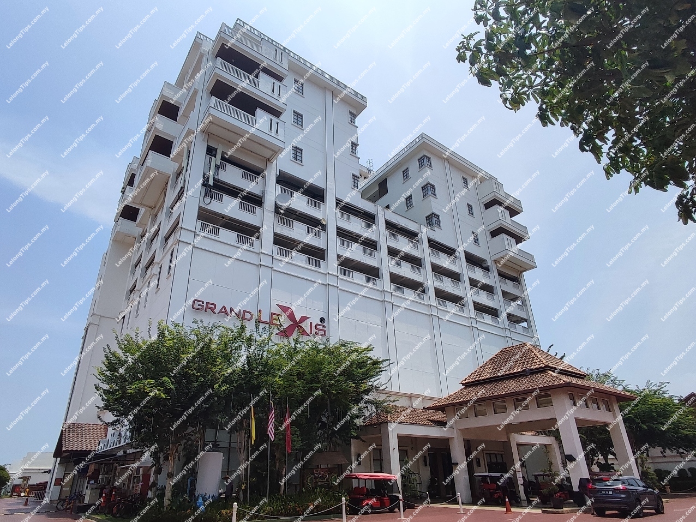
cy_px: 261
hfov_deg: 94.5
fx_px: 322
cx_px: 348
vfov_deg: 78.1
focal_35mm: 16
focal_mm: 1.65
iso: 50
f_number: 2.2
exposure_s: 1/2027
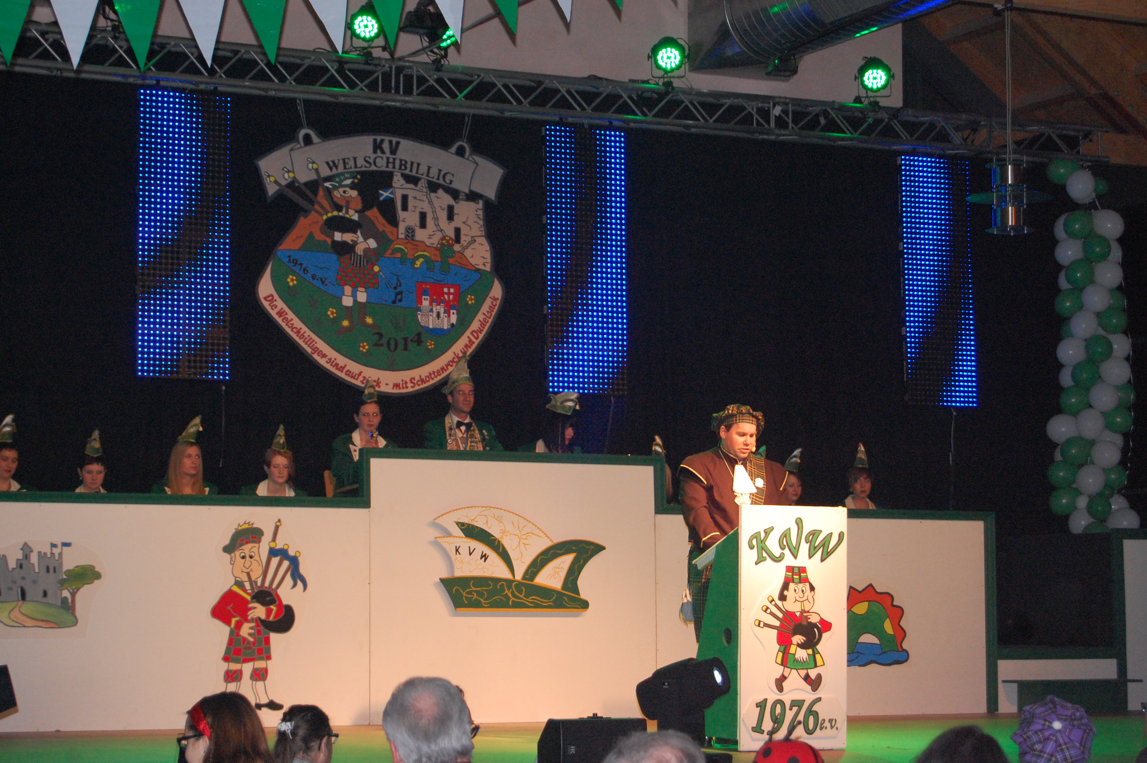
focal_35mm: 82
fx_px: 2626
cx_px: 574
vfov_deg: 16.5
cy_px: 382
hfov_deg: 24.6
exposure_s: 1/60
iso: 1600
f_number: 5.6
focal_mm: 55
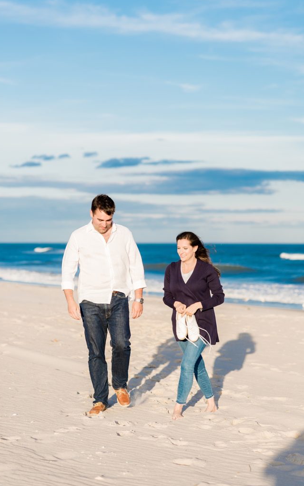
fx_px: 1153
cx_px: 151
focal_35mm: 87
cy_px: 243
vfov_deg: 23.8
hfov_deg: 15.0
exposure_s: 1/2500
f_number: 2.8
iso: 160
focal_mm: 85
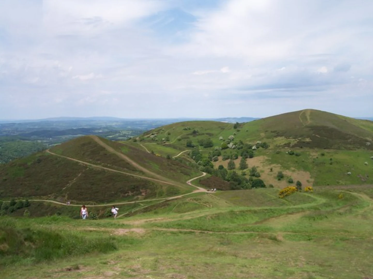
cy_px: 140
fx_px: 409
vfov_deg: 37.7
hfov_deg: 49.0
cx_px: 186
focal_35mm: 38
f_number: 4.8
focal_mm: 8
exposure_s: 1/700
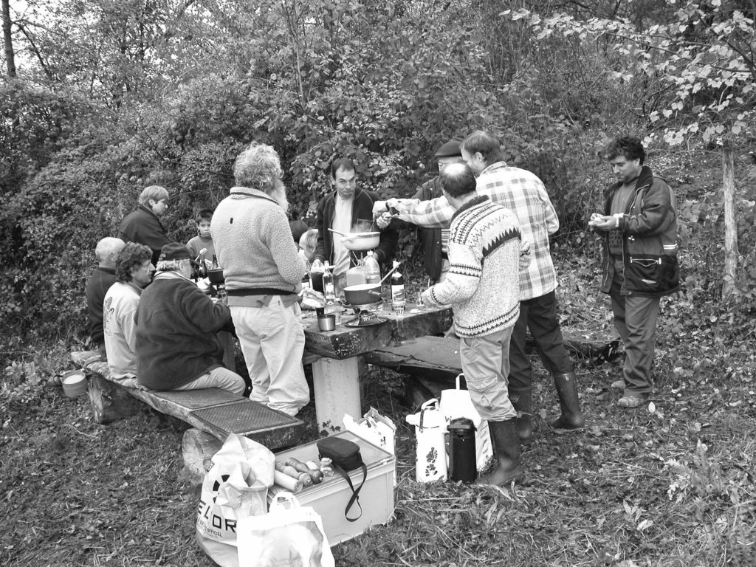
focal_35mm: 34
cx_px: 378
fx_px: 743
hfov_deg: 54.0
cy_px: 284
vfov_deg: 41.8
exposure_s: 1/163
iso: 200
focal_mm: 8.9
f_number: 4.5
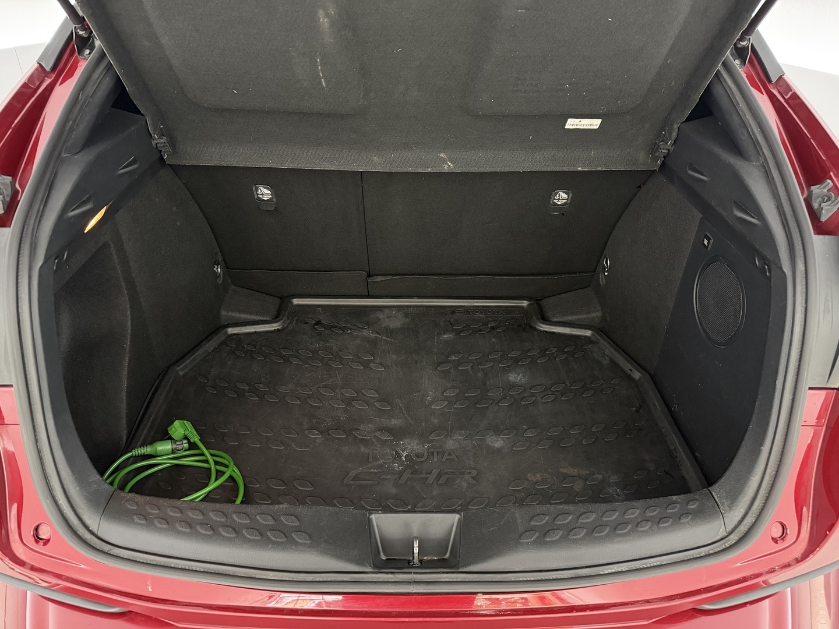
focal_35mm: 24
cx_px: 420
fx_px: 582
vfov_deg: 56.8
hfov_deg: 71.6
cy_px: 314
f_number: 1.78
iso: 1000
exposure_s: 1/33
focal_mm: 6.76
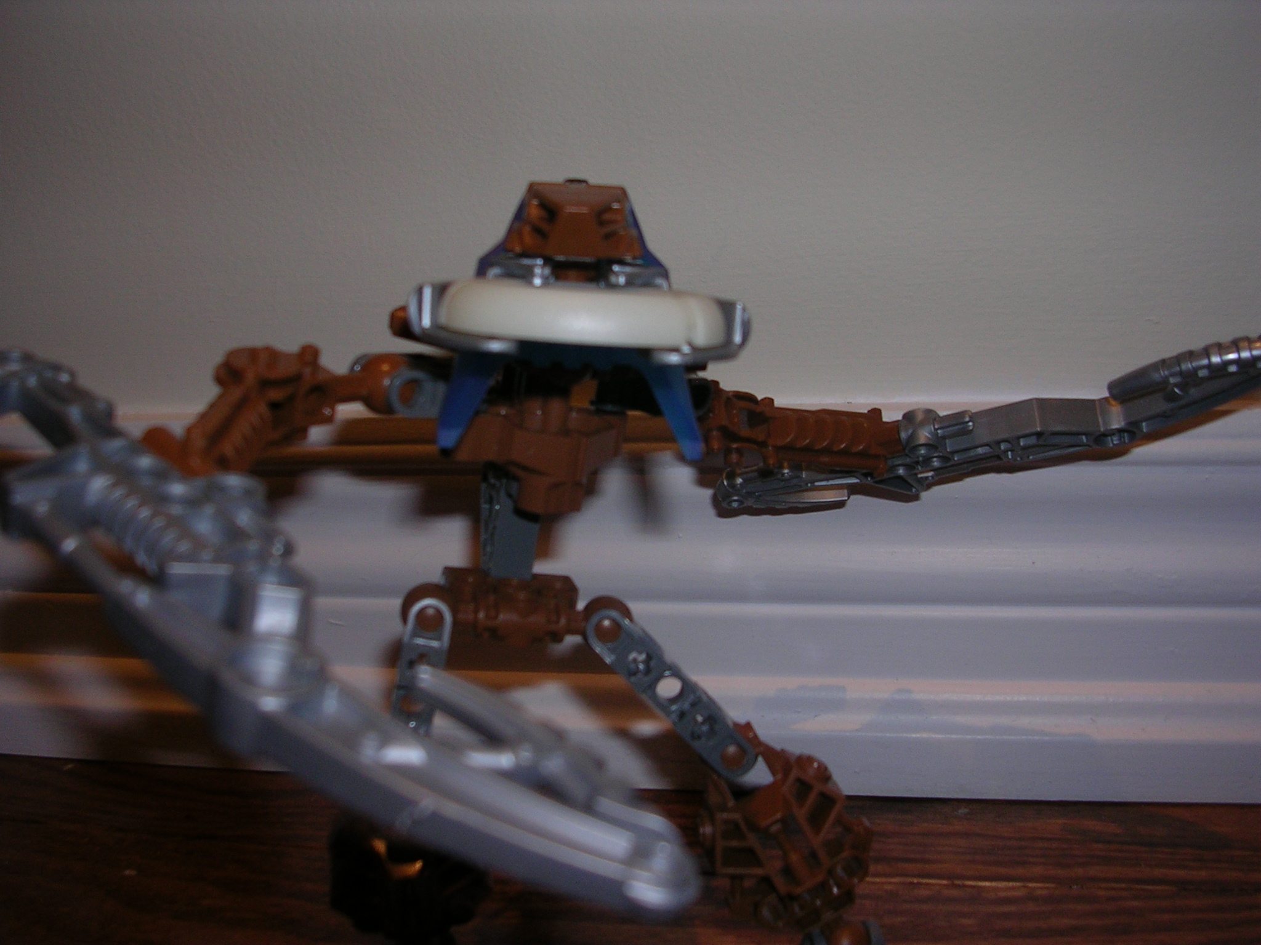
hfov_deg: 49.0
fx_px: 1384
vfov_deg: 37.7
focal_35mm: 38
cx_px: 630
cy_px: 472
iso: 50
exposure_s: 1/60.1
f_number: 2.8
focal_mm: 5.8
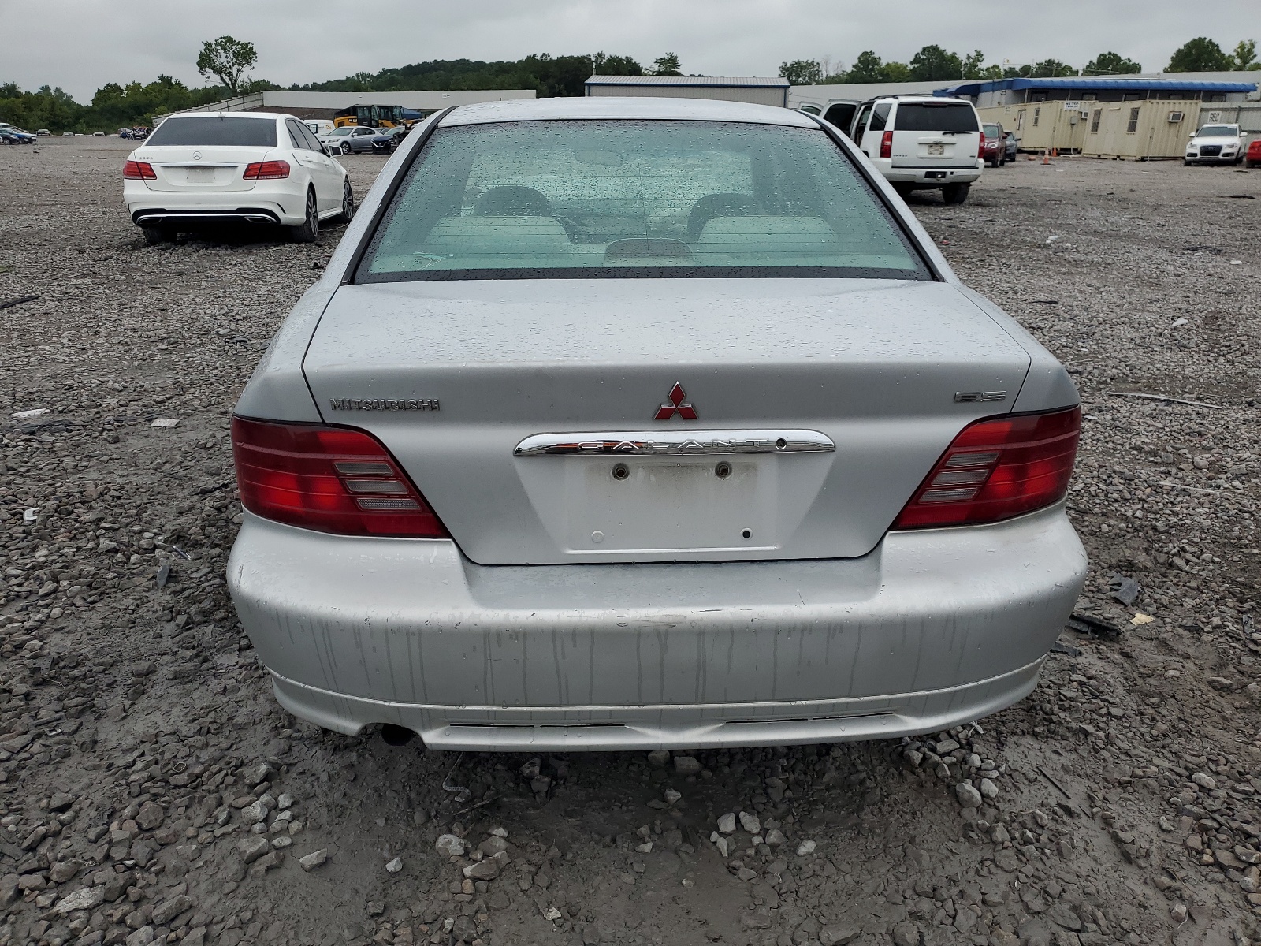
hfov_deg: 67.3
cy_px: 473
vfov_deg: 53.1
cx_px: 630
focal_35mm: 26
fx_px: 947
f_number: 1.5
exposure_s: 1/1429
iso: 50
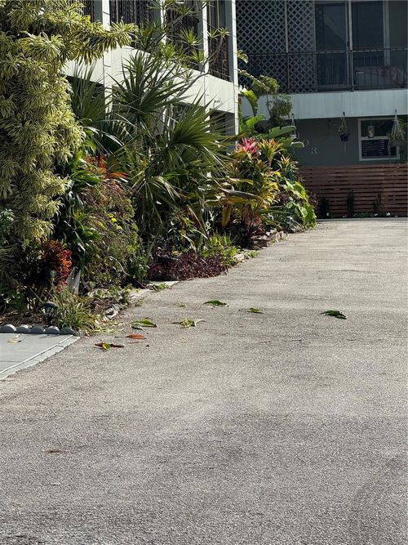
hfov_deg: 12.3
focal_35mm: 120
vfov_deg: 16.4
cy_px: 272
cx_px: 204
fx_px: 1886
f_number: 2.8
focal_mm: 15.66
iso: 50
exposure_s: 1/1167
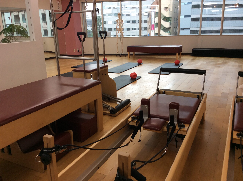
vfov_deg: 44.1
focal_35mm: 32
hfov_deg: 56.9
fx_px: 224
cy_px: 90
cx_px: 122
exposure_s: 1/50
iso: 32
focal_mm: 3.3
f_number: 2.4
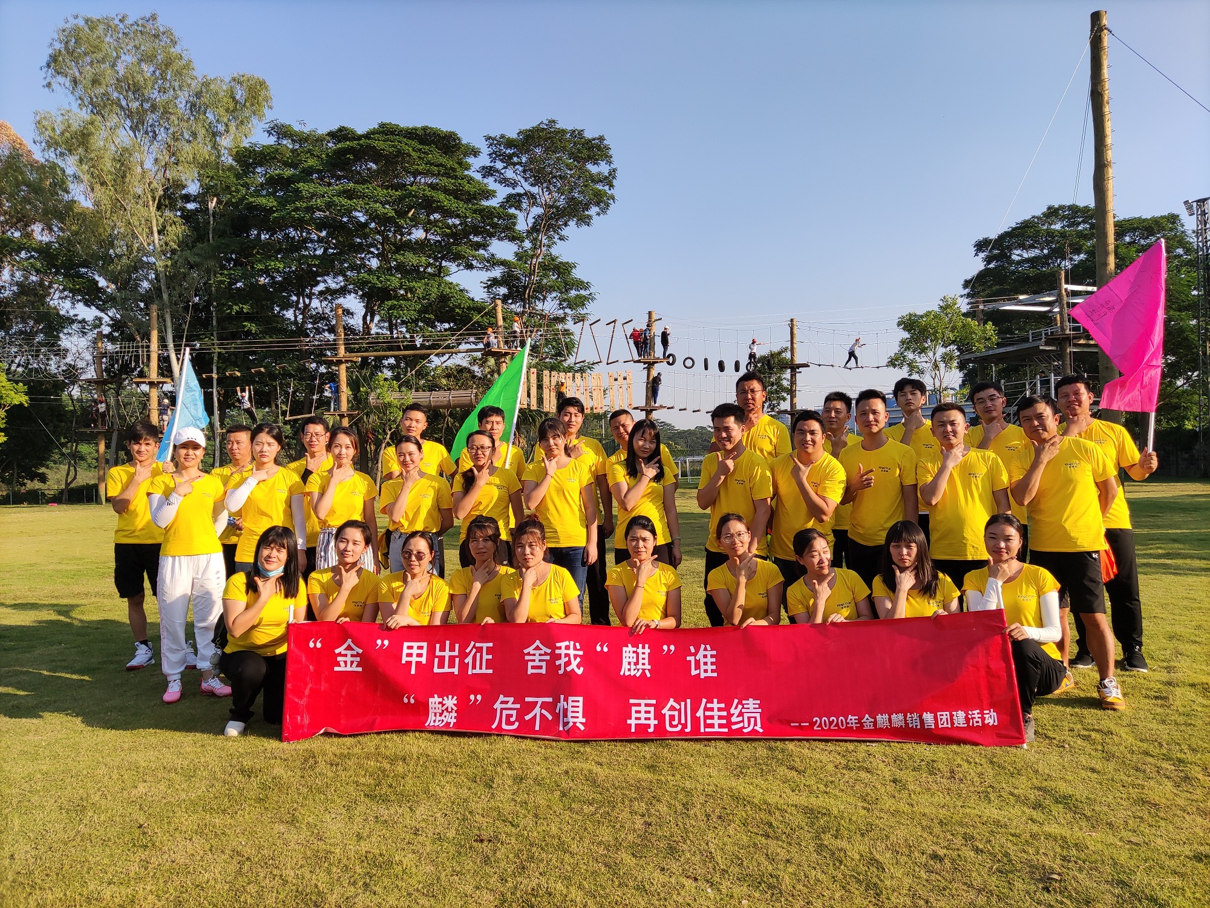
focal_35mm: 25
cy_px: 454
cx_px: 605
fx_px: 874
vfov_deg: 54.9
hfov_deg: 69.4
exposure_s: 1/1177
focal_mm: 4.71
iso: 50
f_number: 1.79
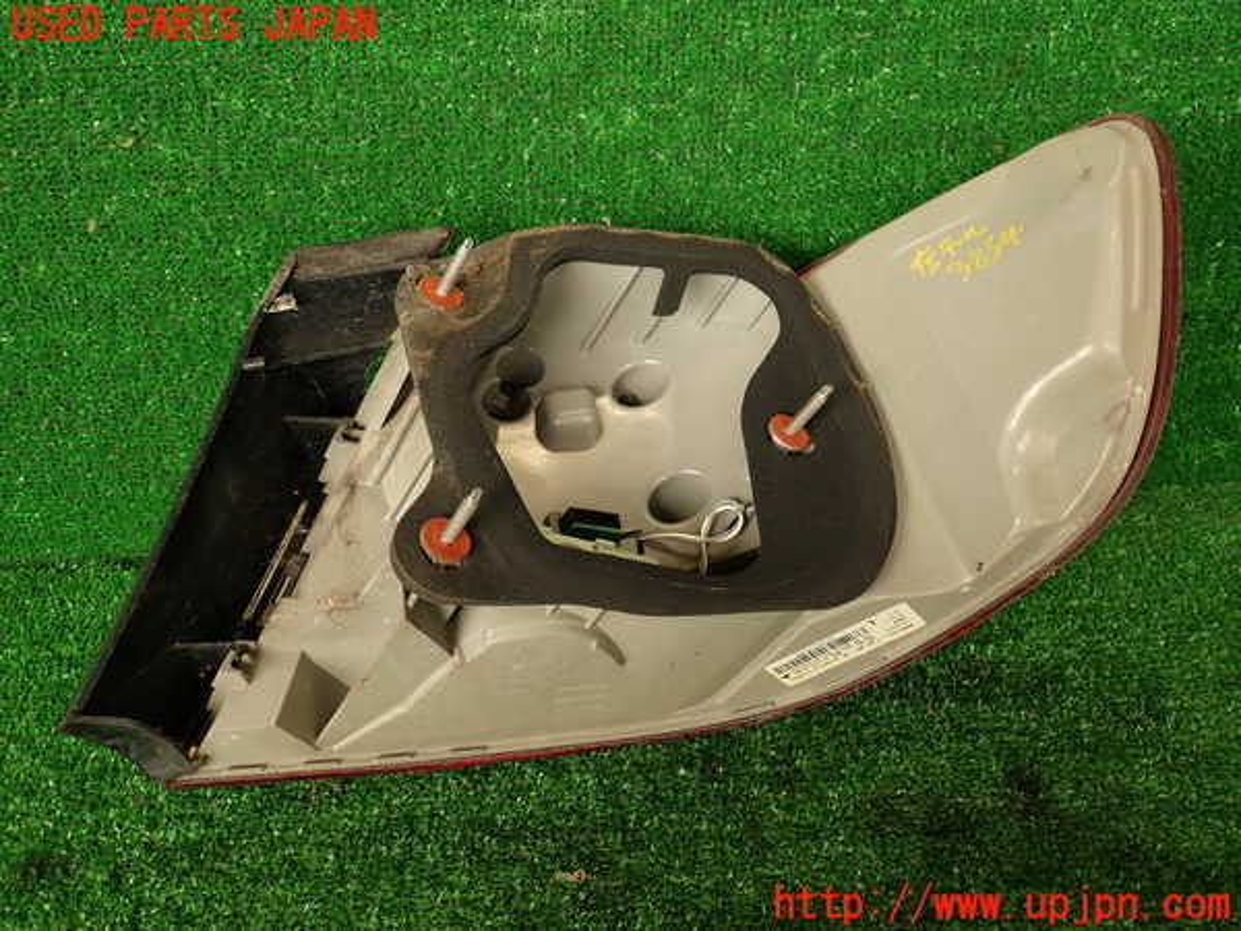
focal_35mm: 32
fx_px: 1147
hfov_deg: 56.8
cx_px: 620
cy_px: 466
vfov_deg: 44.2
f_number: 2.4
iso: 100
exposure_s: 1/80
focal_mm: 5.79
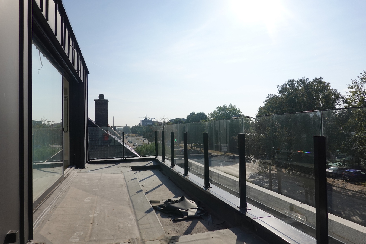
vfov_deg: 53.1
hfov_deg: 73.7
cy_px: 122
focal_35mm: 24
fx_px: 244
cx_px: 183
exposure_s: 1/3200
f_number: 3.2
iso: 125
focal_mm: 9
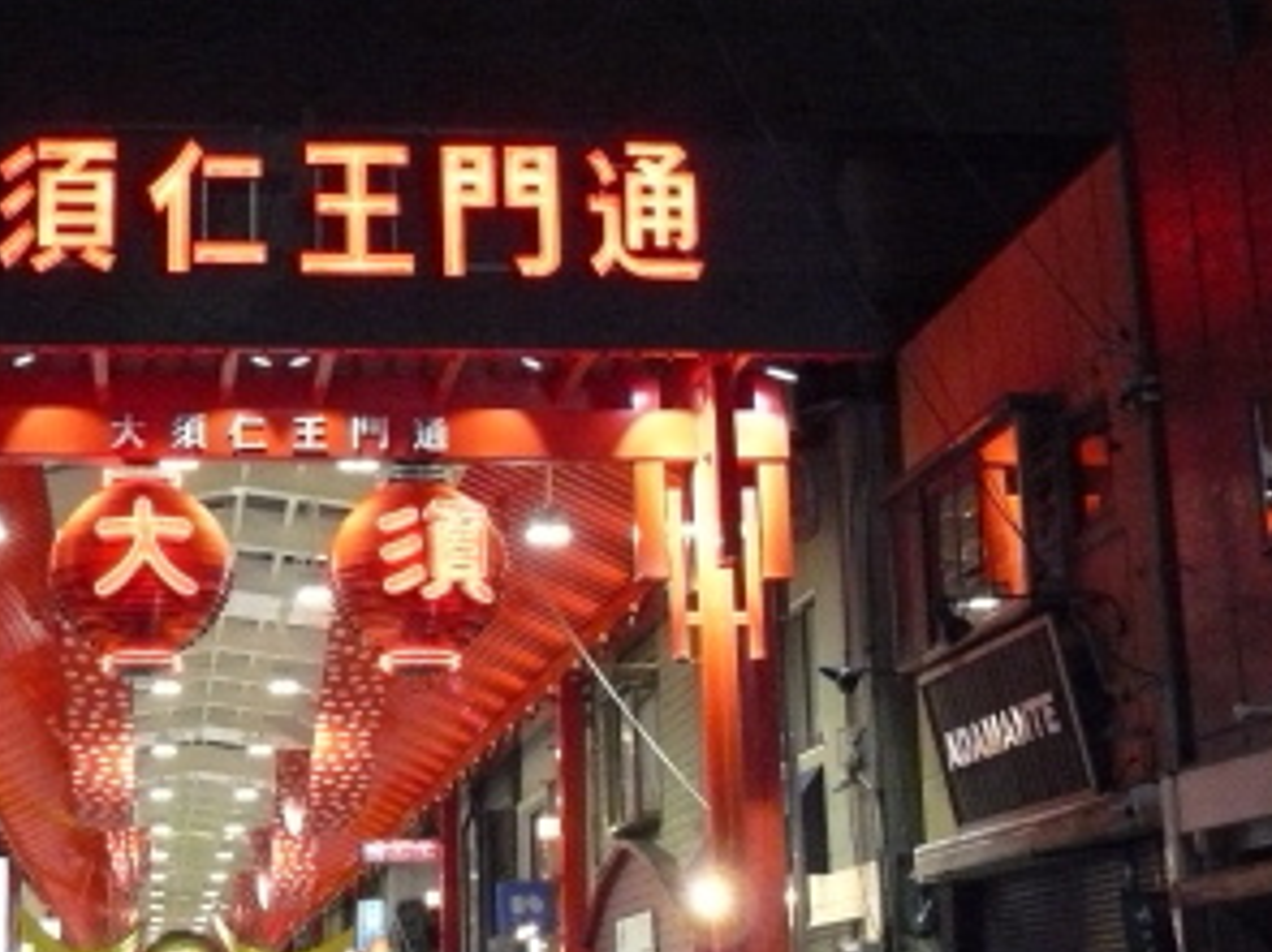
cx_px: 276
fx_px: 2241
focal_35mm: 61
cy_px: 571
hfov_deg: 31.0
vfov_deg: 24.0
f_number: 2.8
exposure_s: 1/50
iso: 800
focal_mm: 6
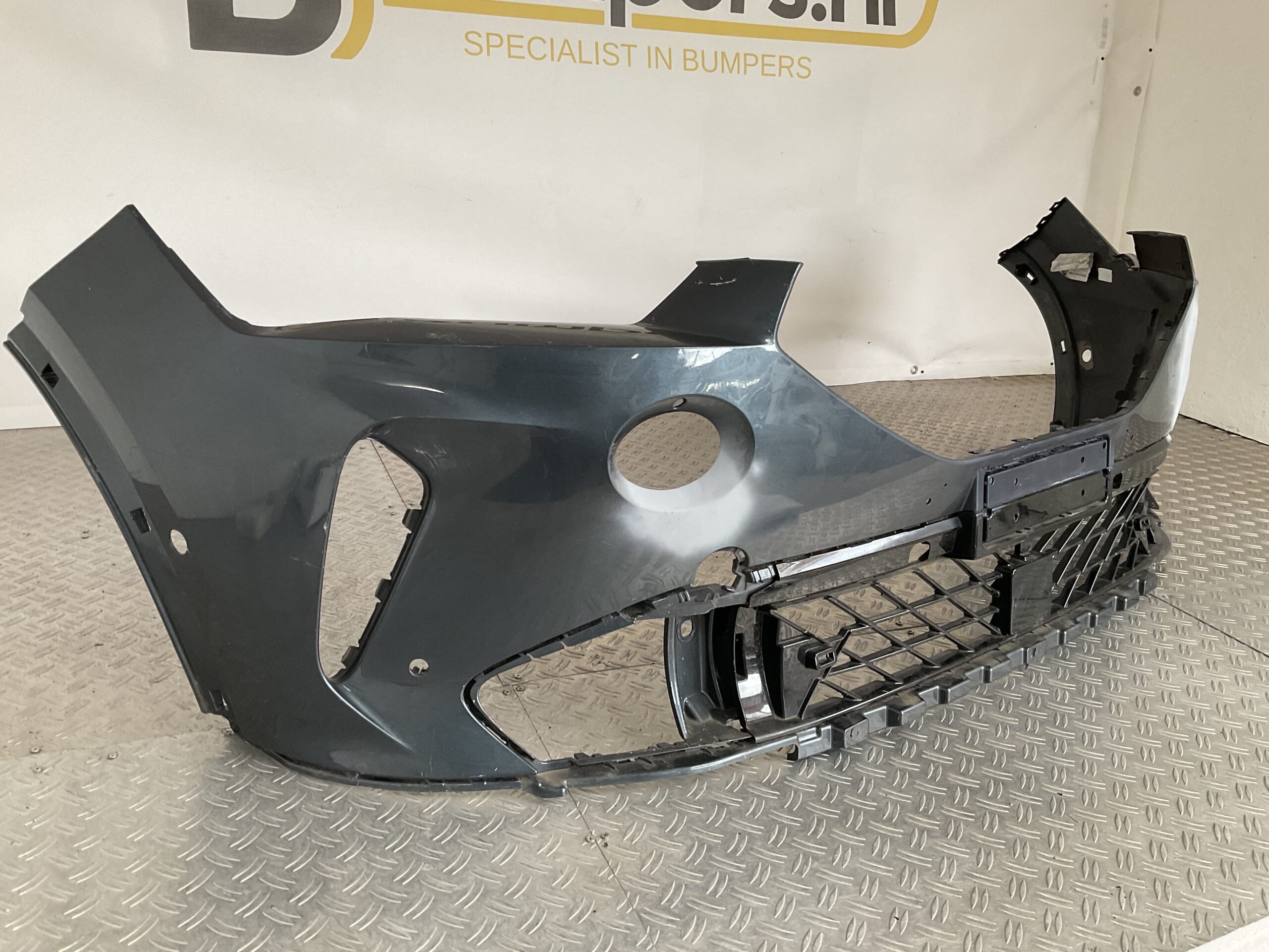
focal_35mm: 29
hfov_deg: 61.7
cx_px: 634
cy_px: 476
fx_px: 1063
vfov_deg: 48.2
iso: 64
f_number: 1.8
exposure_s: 1/60
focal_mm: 3
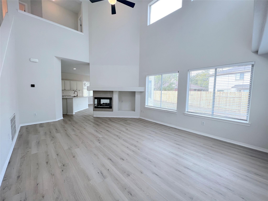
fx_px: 101
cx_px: 134
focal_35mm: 13
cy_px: 100
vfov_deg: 89.9
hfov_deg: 106.2
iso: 32
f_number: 1.8
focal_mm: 1.57
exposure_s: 1/155
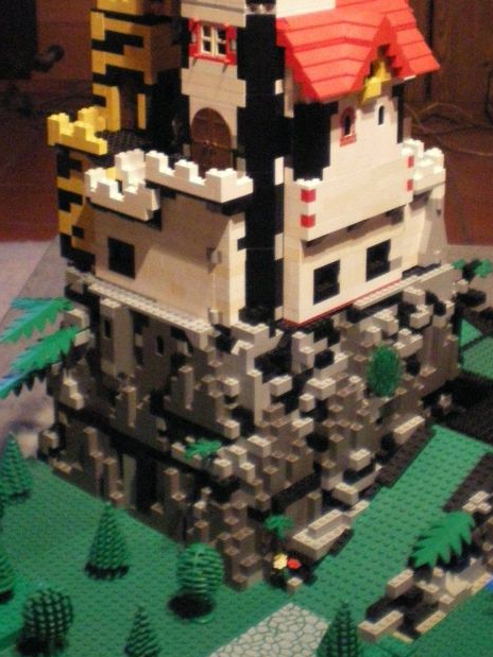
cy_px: 170
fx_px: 1273
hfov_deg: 21.9
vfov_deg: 28.6
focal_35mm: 67
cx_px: 288
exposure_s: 1/6
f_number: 3.1
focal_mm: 6.3
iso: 800
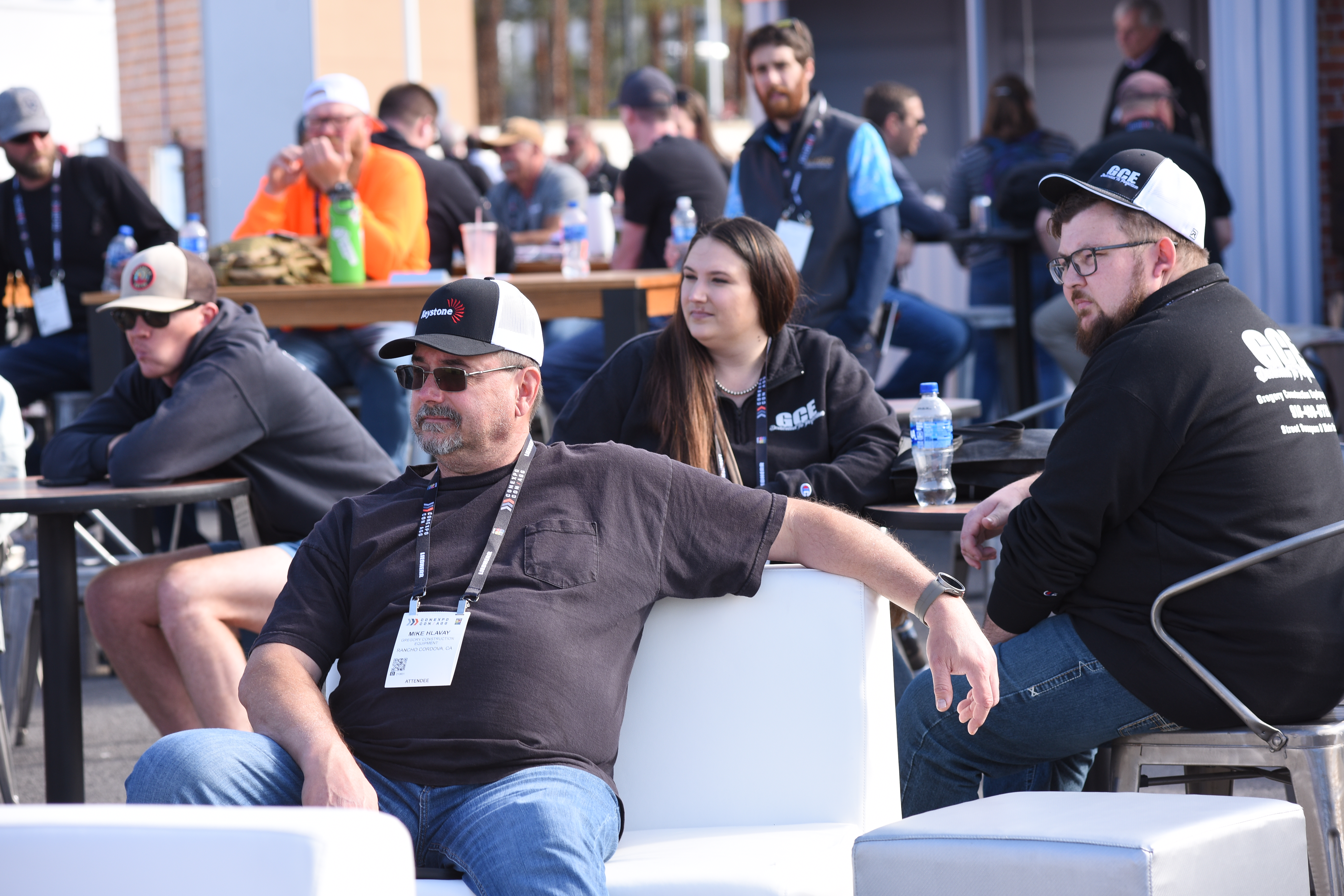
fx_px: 5413
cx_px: 672
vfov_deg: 9.5
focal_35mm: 145
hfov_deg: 14.2
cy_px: 448
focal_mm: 145
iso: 250
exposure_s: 1/250
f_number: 7.1
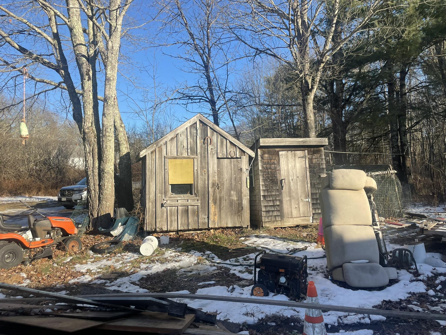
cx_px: 223
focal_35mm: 26
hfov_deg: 67.3
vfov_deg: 53.1
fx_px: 335
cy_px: 168
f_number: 1.6
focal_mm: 4.2
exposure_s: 1/1855
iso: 32
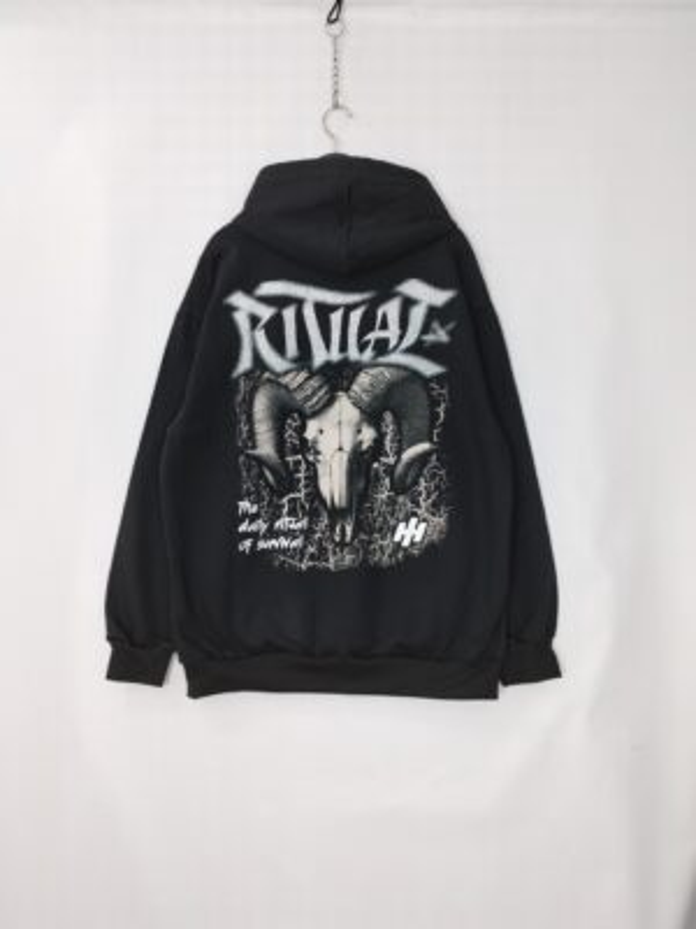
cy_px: 464
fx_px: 751
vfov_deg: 63.4
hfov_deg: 49.7
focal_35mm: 28
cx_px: 348
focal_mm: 4.27
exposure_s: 1/15
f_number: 1.8
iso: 100
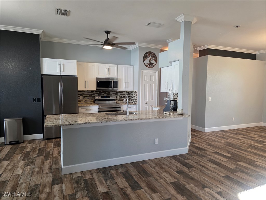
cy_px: 100
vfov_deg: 58.9
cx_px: 133
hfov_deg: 73.9
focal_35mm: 23
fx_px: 177
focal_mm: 6.3
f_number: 1.7
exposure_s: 1/120
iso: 400
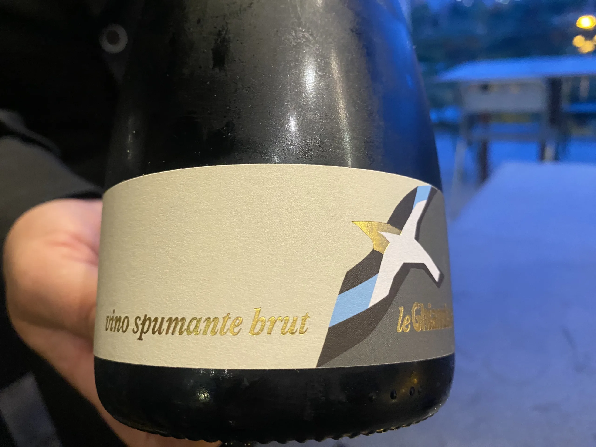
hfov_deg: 67.3
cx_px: 298
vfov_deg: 53.1
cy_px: 224
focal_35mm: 26
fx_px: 448
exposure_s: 1/33
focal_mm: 4.25
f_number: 1.8
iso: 400
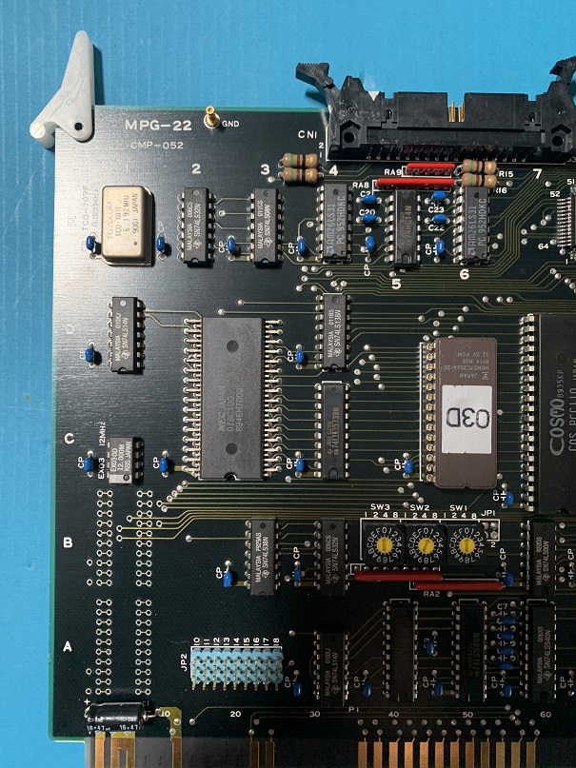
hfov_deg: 53.1
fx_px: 577
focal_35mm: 26
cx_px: 288
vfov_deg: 67.3
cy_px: 384
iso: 400
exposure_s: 1/40
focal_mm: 4.25
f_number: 1.8
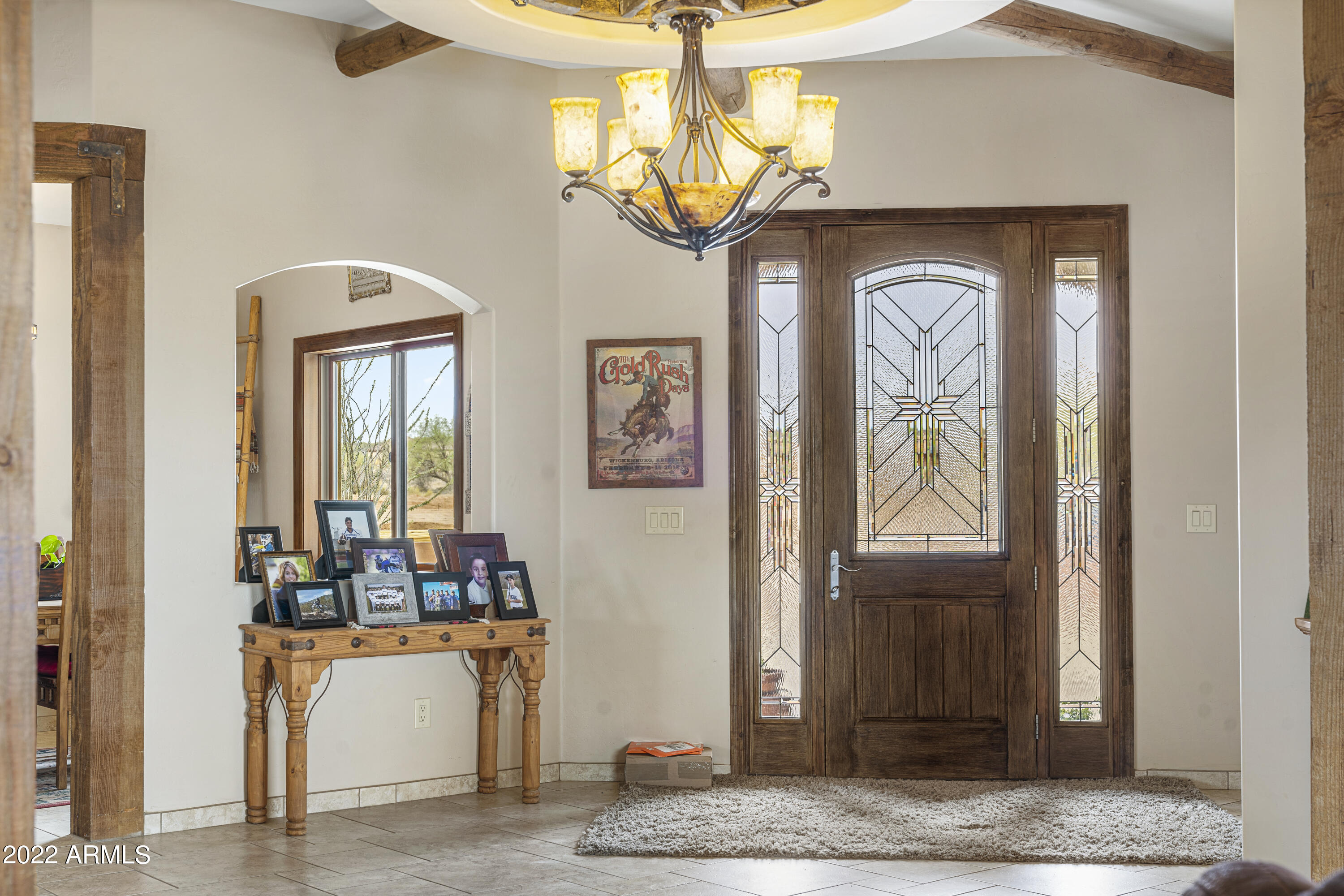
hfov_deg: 44.5
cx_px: 672
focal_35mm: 44
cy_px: 448
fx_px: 1643
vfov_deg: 30.5
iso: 100
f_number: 8
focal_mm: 44
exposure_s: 1.3
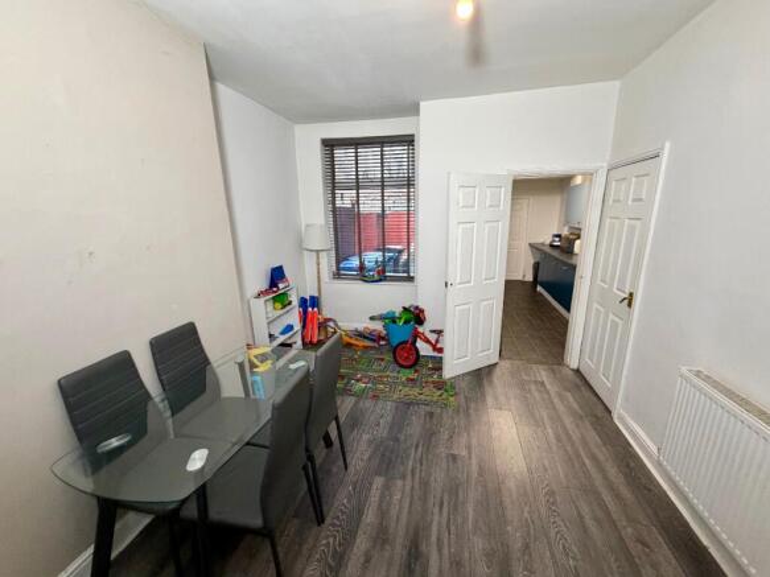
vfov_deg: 85.7
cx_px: 385
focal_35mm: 14
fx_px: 311
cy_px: 288
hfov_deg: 102.1
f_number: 2.2
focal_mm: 2.22
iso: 320
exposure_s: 1/96
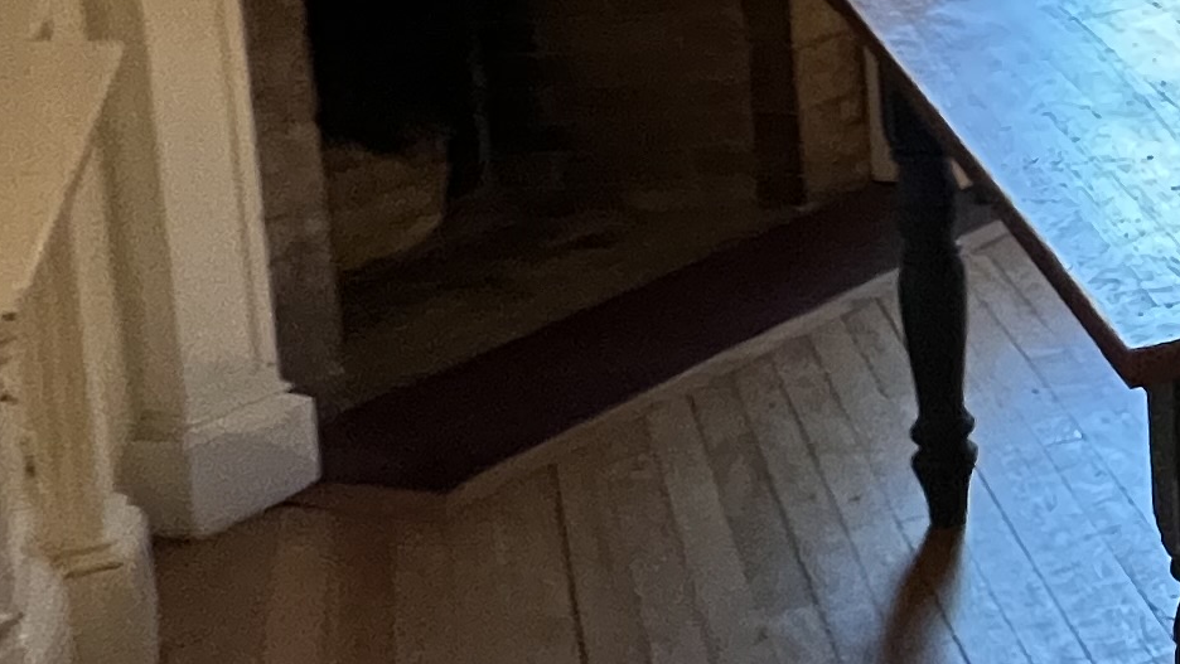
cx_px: 2241
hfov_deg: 20.5
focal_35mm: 61
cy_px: -192
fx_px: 1909
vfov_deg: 18.4
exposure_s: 1/60
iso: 640
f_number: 1.8
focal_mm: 1.57
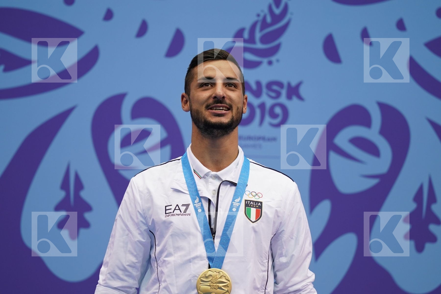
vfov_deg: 2.3
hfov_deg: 3.4
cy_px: 147
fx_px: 7349
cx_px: 220
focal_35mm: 600
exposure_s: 1/500
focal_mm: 400
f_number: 2.8
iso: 500
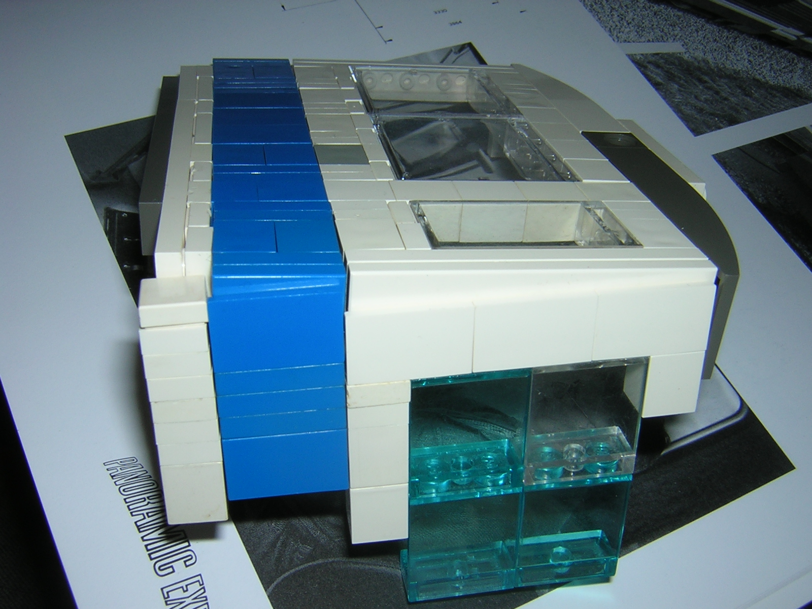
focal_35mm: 36
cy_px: 304
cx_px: 406
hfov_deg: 51.4
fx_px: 844
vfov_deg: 39.7
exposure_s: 1/60.1
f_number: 5.2
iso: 100
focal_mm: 4.7
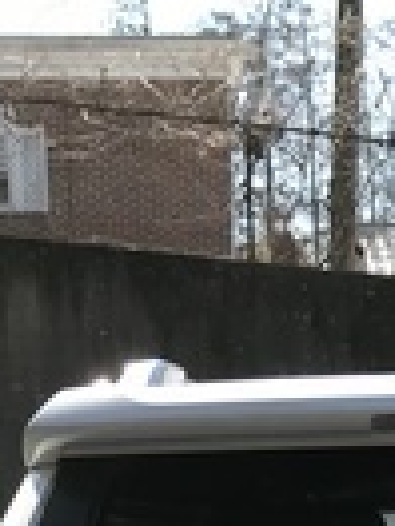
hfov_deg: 11.6
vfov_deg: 13.8
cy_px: 960
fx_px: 1932
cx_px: 375
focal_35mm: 127
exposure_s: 1/948
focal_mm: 3.99
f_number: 1.8
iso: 20
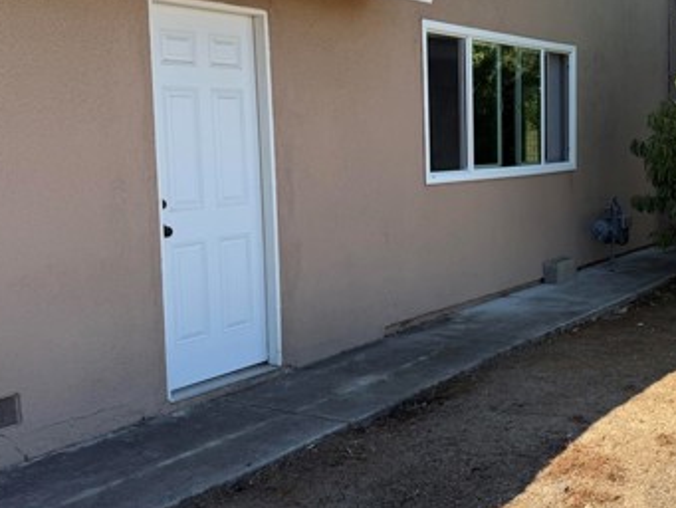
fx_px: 879
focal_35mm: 45
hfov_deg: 40.3
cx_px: 541
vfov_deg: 32.1
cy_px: 210
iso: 80
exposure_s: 1/1949
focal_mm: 6.76
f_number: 1.78
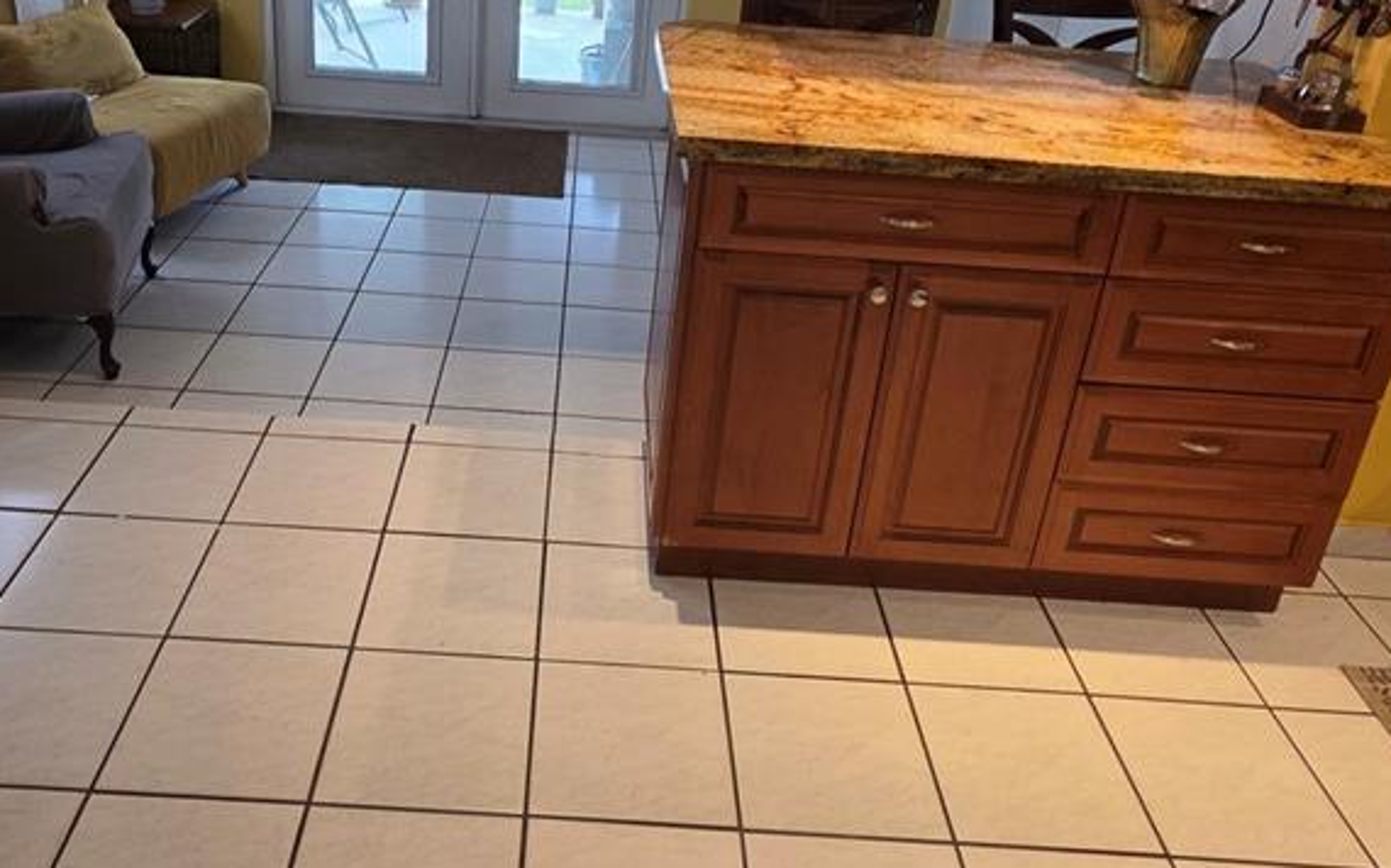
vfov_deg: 42.0
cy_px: 234
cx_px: 605
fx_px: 1099
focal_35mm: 29
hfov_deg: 64.4
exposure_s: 1/120
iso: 250
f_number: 1.9
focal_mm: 2.2
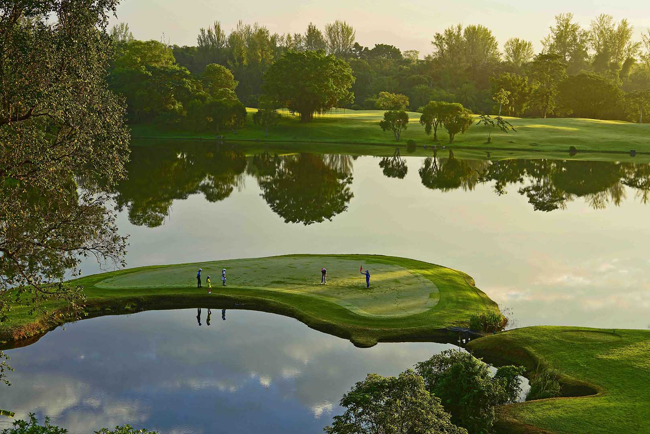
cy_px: 217
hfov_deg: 28.8
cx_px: 325
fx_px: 1264
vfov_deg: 19.5
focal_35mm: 70
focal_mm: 70
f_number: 11
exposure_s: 1/25
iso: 100
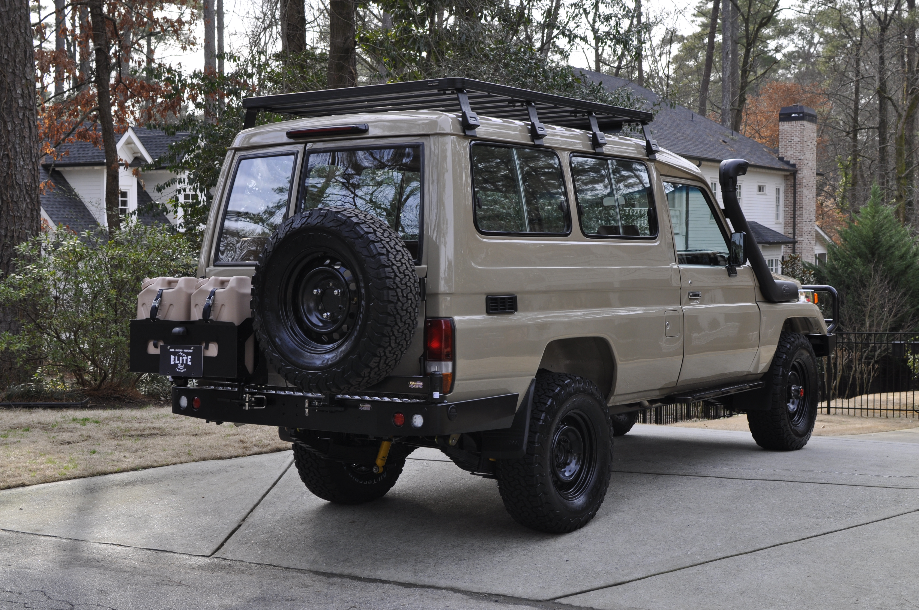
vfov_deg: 25.7
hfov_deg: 37.9
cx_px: 460
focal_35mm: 52
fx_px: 1339
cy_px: 305
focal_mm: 35
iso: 200
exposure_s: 1/160
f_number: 6.3
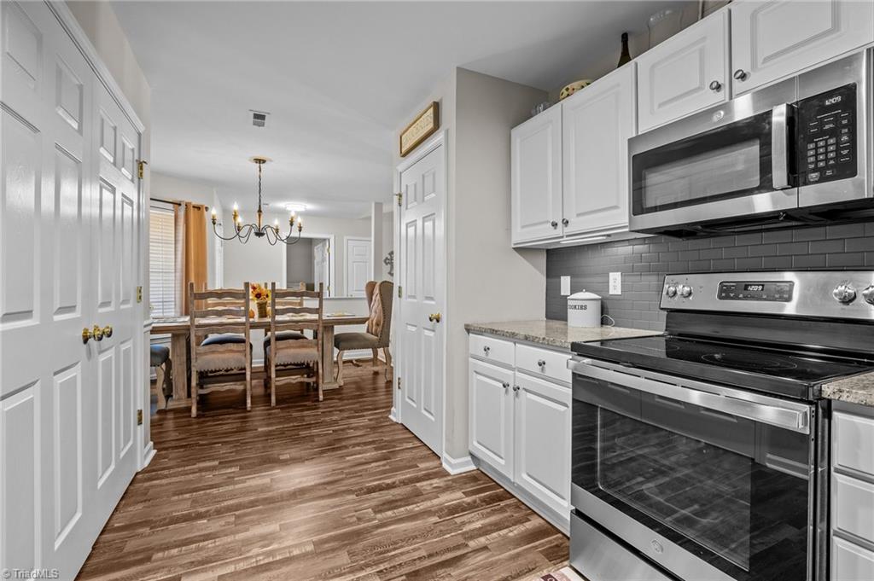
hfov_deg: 96.8
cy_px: 290
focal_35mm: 16
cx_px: 437
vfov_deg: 73.7
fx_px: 388
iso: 320
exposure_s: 1/3
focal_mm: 16
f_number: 7.1
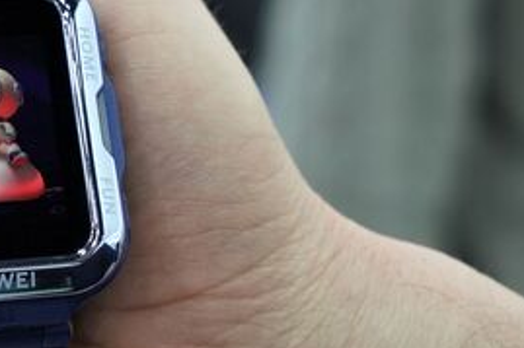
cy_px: 147
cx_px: -19
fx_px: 2226
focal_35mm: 153
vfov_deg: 9.0
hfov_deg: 13.2
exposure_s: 1/160
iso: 1600
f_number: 8
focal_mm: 67
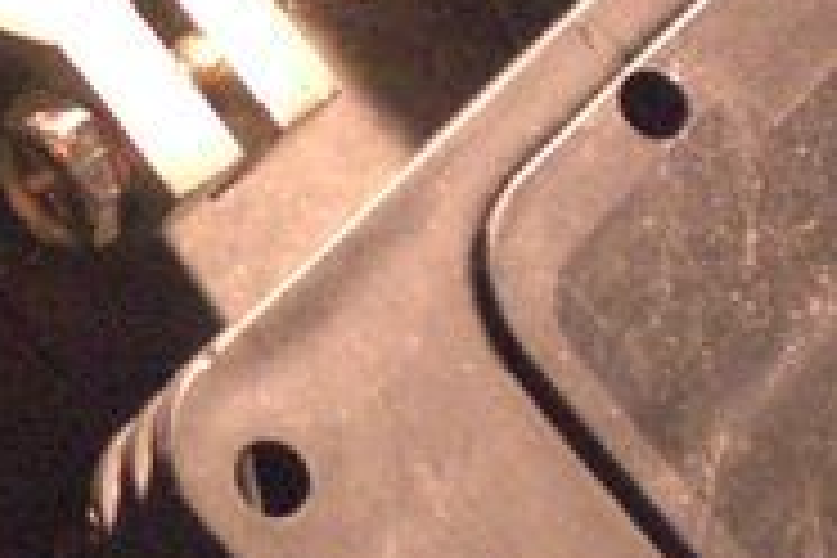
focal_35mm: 136
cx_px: -90
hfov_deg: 14.7
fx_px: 3162
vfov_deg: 10.0
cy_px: 50
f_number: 3.1
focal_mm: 6.3
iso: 800
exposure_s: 1/50
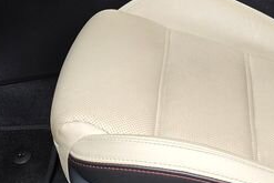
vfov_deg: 13.1
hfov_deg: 20.6
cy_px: -89
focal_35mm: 99
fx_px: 754
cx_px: 128
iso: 64
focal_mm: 6.3
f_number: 1.7
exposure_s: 1/180
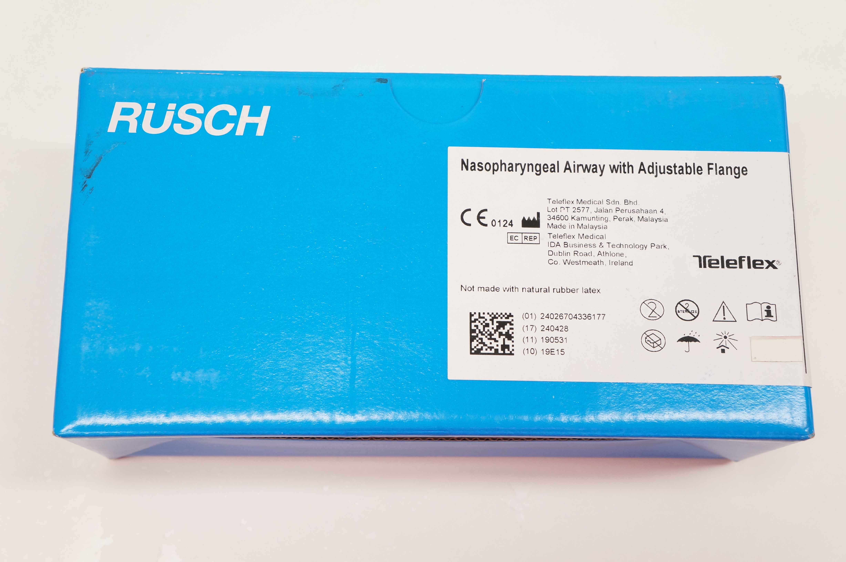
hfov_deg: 42.4
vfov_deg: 28.9
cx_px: 423
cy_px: 281
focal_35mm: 46
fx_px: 1092
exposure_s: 1/100
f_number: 7.1
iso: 800
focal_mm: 31
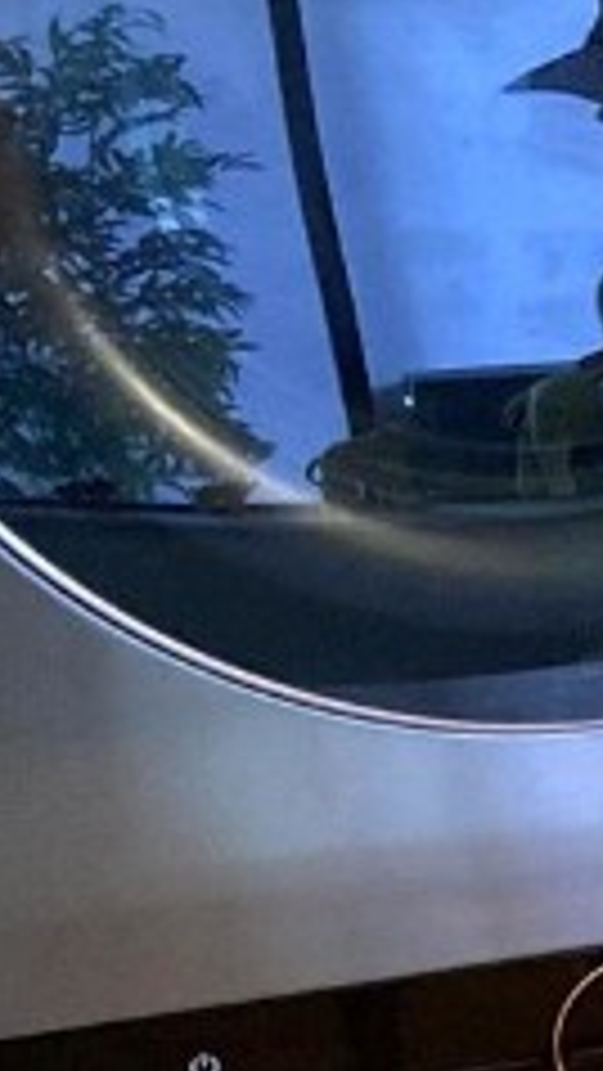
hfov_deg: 7.4
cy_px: 792
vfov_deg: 16.3
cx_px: 2192
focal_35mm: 131
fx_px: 3721
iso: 320
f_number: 1.8
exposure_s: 1/30
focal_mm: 3.99
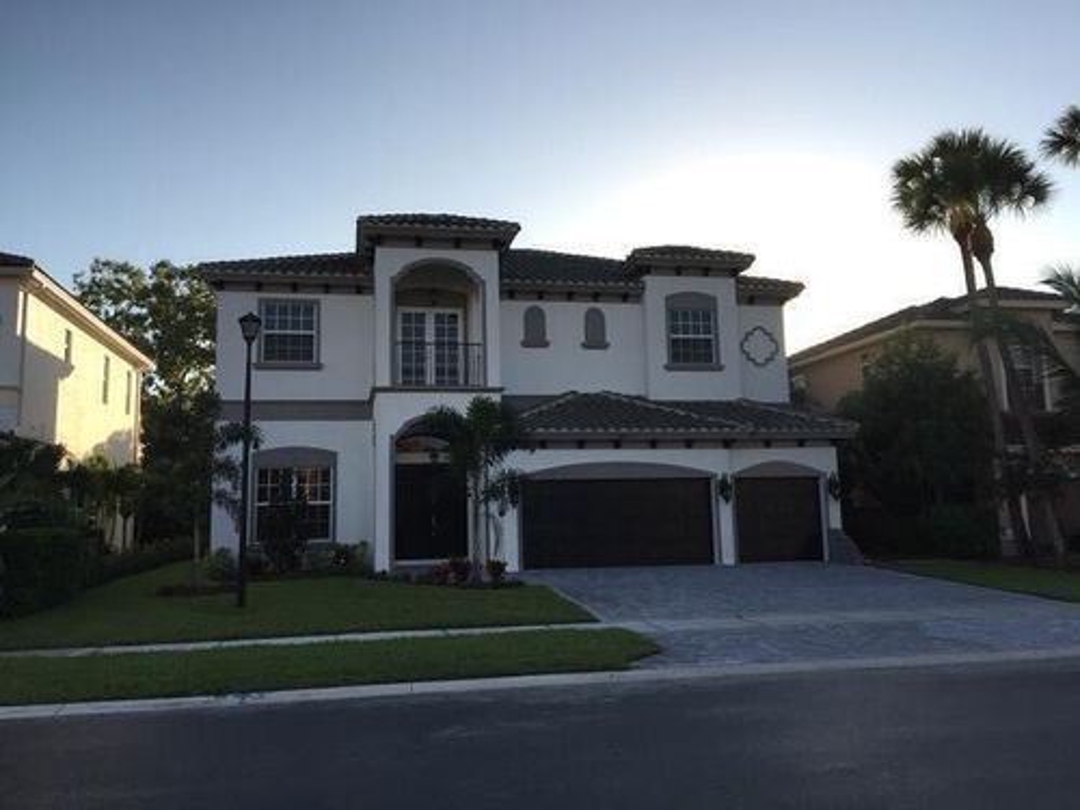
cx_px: 540
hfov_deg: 61.7
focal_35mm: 29
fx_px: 905
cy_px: 405
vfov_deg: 48.2
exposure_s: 1/1799
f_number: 2.2
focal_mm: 4.15
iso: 50
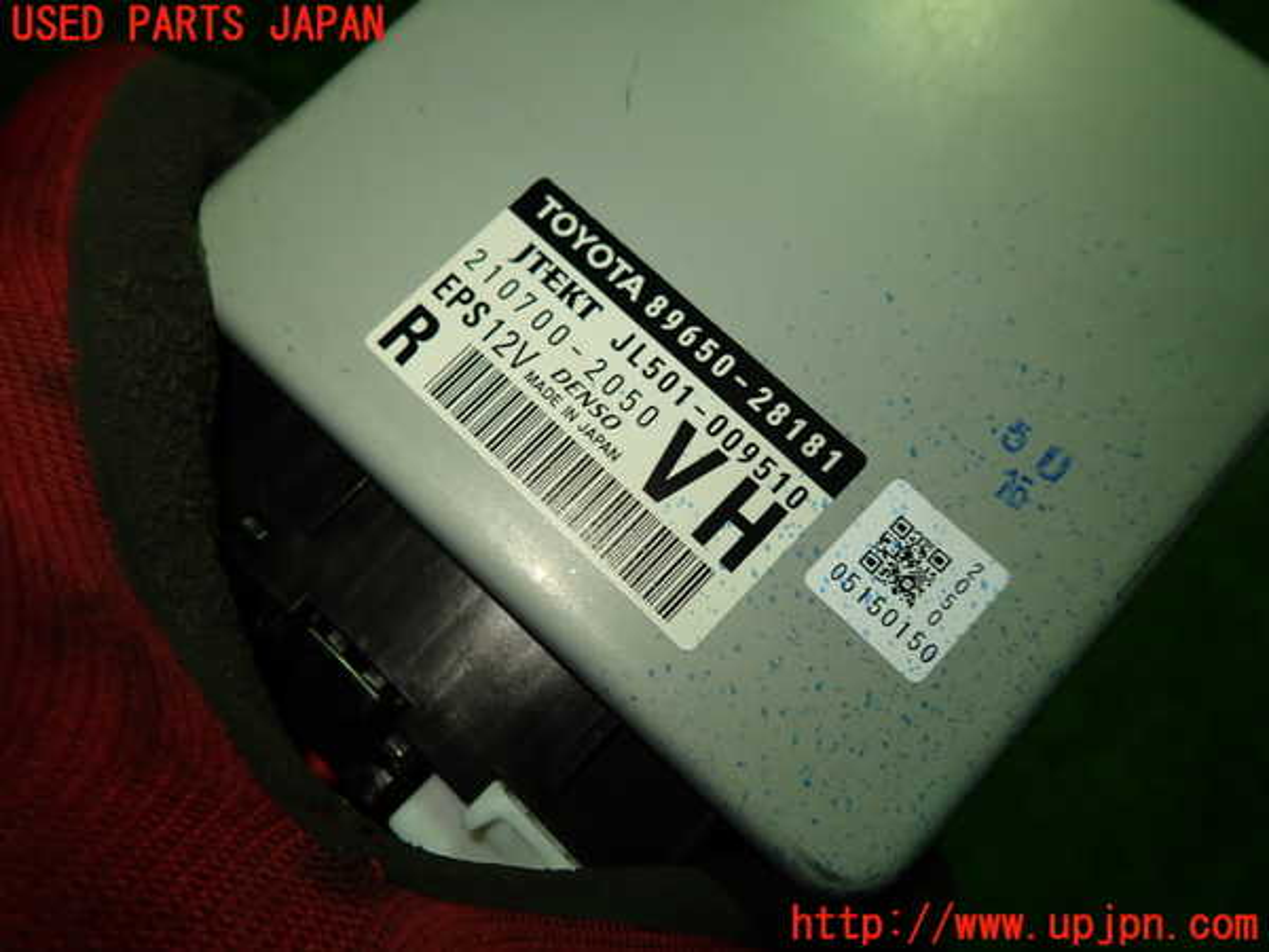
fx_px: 916
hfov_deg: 69.4
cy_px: 476
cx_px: 634
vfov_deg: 54.9
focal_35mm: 25
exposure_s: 1/125
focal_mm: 4.5
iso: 100
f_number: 2
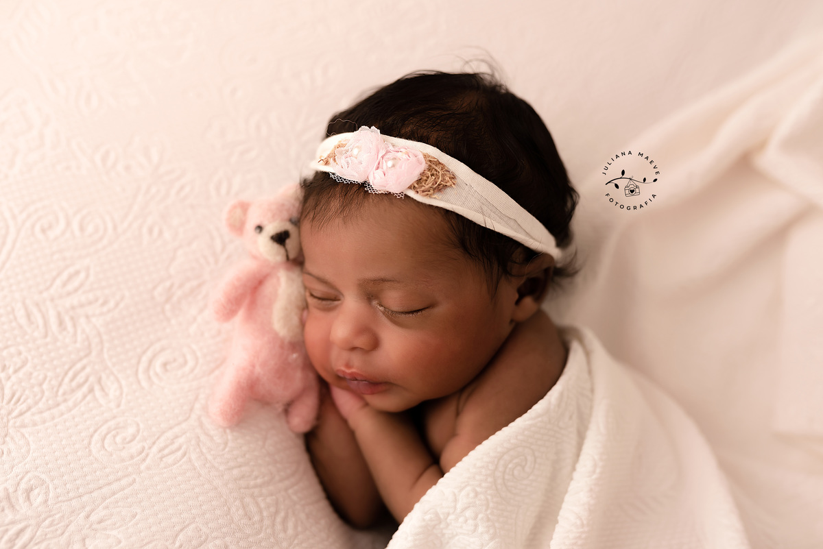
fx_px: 800
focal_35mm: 35
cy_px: 274
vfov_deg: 37.9
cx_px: 412
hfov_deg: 54.4
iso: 160
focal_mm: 35
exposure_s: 1/100
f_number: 2.8
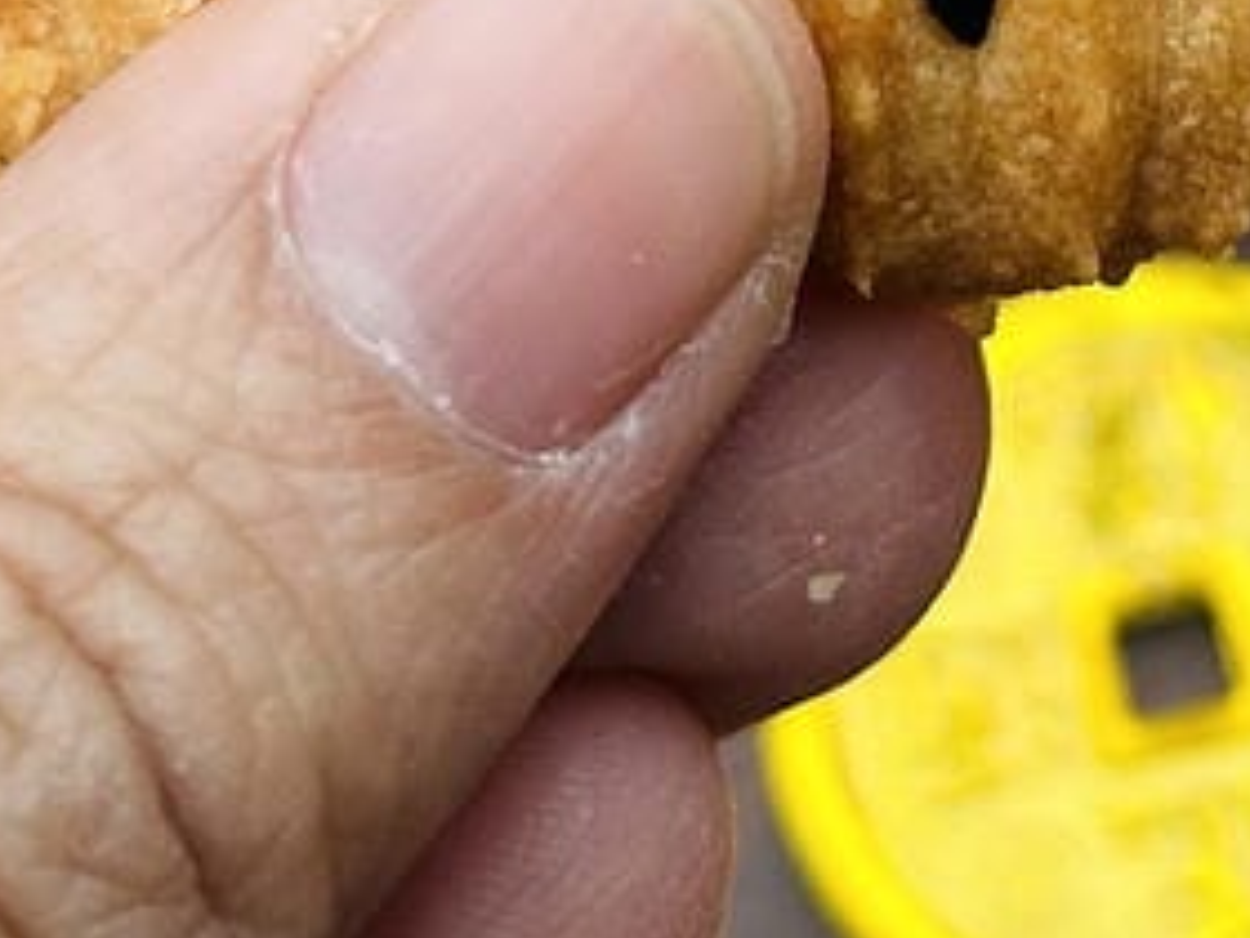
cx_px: 1129
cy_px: -1045
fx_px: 7439
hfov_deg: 9.6
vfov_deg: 6.9
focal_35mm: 206
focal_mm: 6.86
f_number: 1.78
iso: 80
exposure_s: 1/82
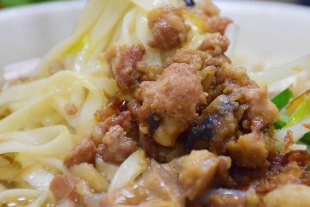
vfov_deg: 5.4
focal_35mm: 254
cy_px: 73
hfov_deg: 8.1
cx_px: 183
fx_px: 2186
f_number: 5.3
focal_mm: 95
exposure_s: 1/160
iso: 3200
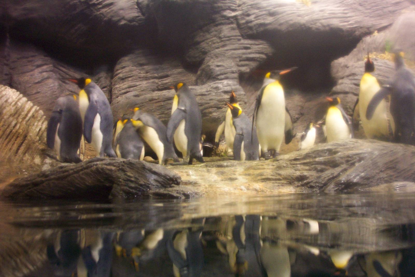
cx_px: 208
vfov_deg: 37.9
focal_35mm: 35
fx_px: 403
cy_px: 138
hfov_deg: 54.4
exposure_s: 1/15
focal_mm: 7.5
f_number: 2.8
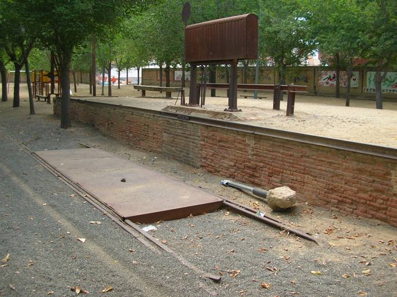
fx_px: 401
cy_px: 148
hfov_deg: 52.6
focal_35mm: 35
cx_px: 198
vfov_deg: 40.7
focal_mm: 5.8
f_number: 2.8
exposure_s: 1/187
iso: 50
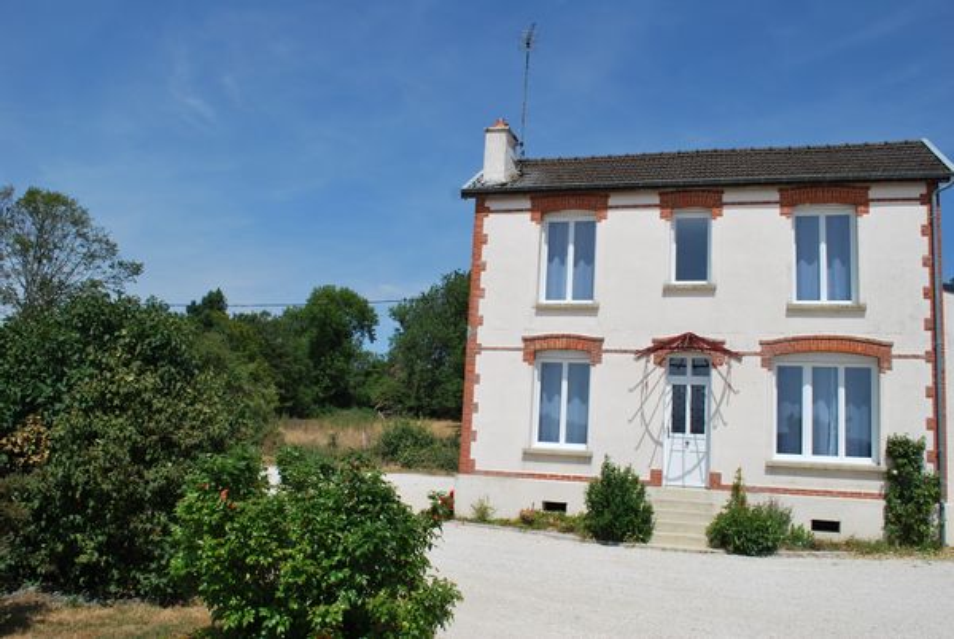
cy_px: 320
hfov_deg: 61.9
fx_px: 796
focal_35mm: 30
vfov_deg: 43.7
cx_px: 477
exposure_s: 1/500
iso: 100
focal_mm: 20
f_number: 8
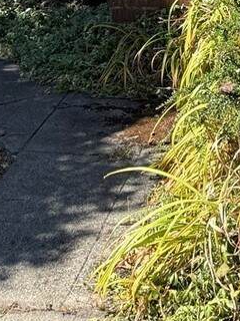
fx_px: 998
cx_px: 319
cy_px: -335
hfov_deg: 13.2
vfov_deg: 14.7
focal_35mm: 108
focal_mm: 6.76
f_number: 1.78
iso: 80
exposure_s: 1/1337
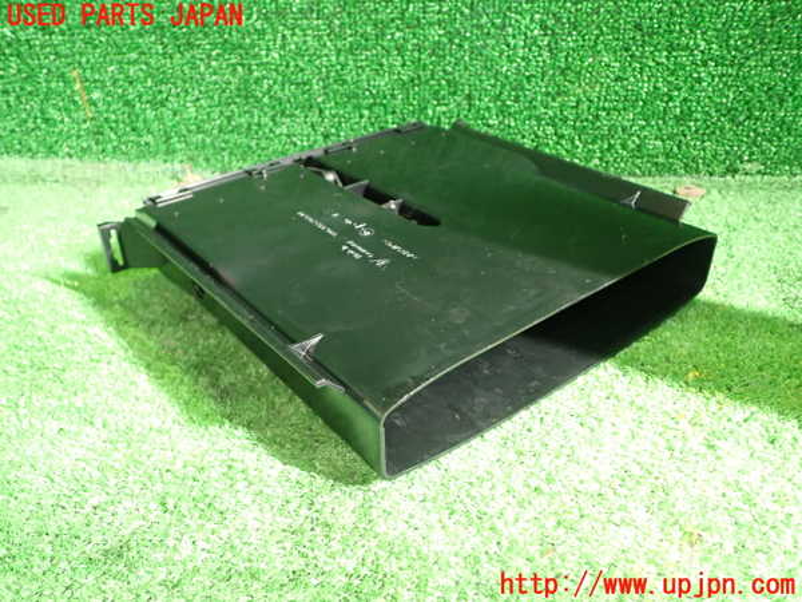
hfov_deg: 60.0
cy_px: 301
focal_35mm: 30
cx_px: 401
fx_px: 695
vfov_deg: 46.8
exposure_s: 1/30
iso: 500
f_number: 2.3
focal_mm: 5.4
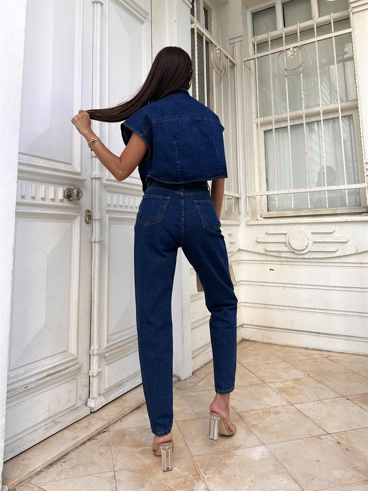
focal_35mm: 24
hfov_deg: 56.8
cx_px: 184
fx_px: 340
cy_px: 246
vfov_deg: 71.6
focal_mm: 6.86
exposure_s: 1/580
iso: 80
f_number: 1.78
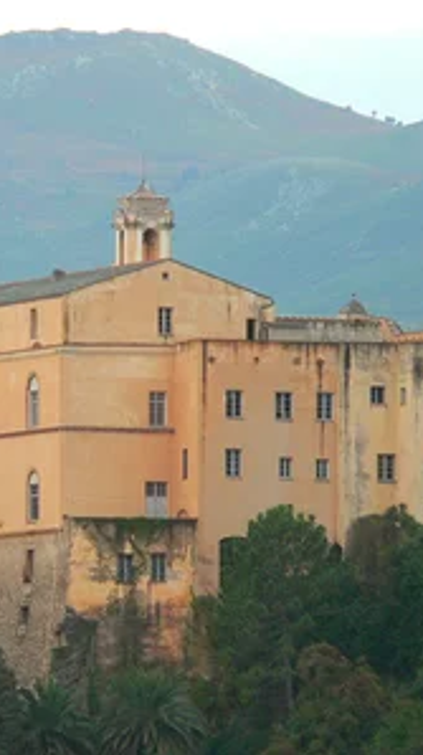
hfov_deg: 2.6
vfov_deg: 4.6
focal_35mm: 467
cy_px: 378
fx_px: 9338
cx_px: 76
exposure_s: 1/60
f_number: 2.8
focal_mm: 53
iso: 200
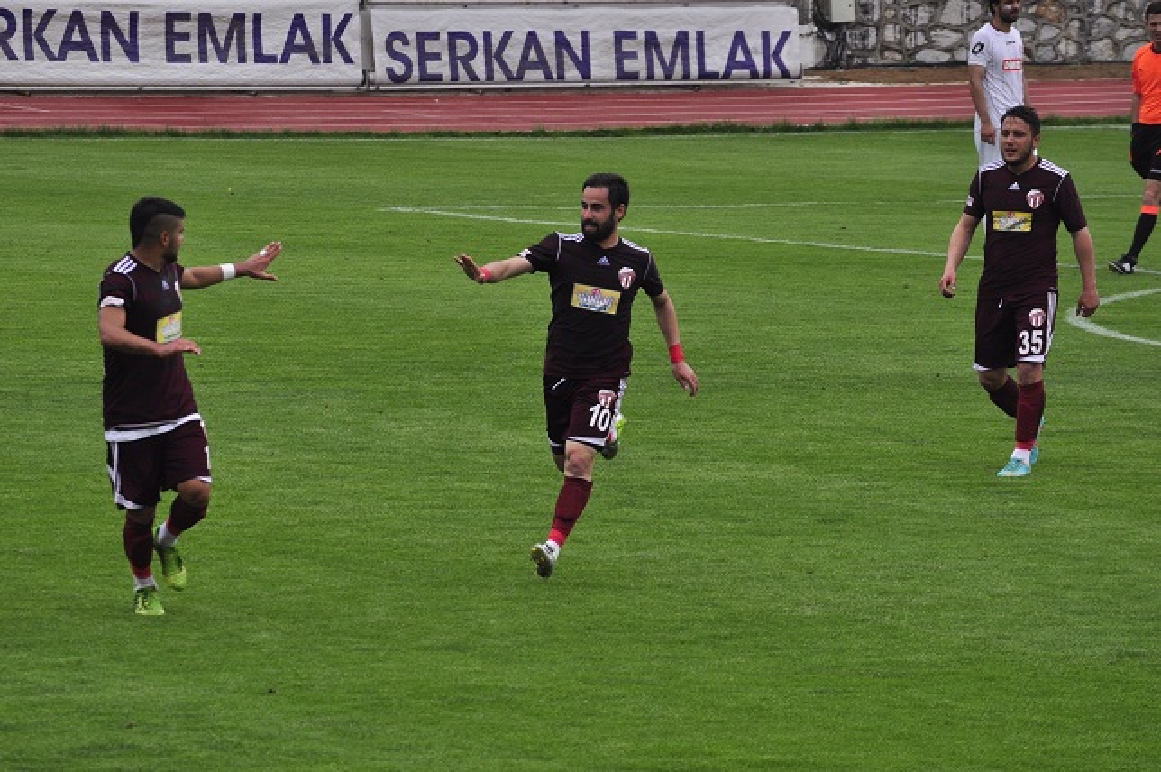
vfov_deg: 4.6
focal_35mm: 300
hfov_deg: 6.9
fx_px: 9665
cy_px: 386
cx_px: 580
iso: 400
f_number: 5.6
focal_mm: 200
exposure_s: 1/500
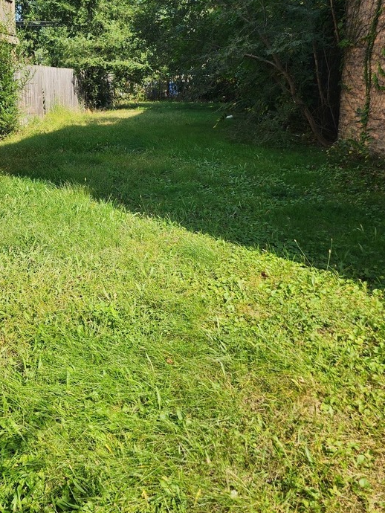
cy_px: 189
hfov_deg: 39.1
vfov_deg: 50.8
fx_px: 534
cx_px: 120
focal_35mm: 36
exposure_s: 1/563
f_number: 1.8
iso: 12
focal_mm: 6.4
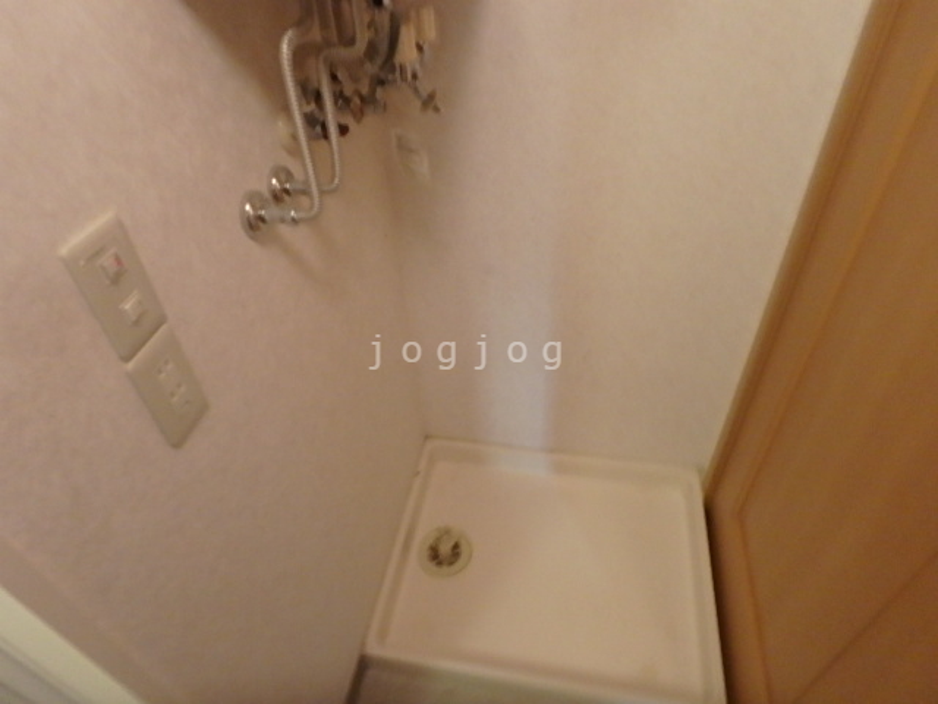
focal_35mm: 21
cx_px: 469
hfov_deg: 79.0
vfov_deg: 63.4
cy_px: 352
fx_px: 569
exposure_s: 1/30
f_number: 3.5
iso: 640
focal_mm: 3.7
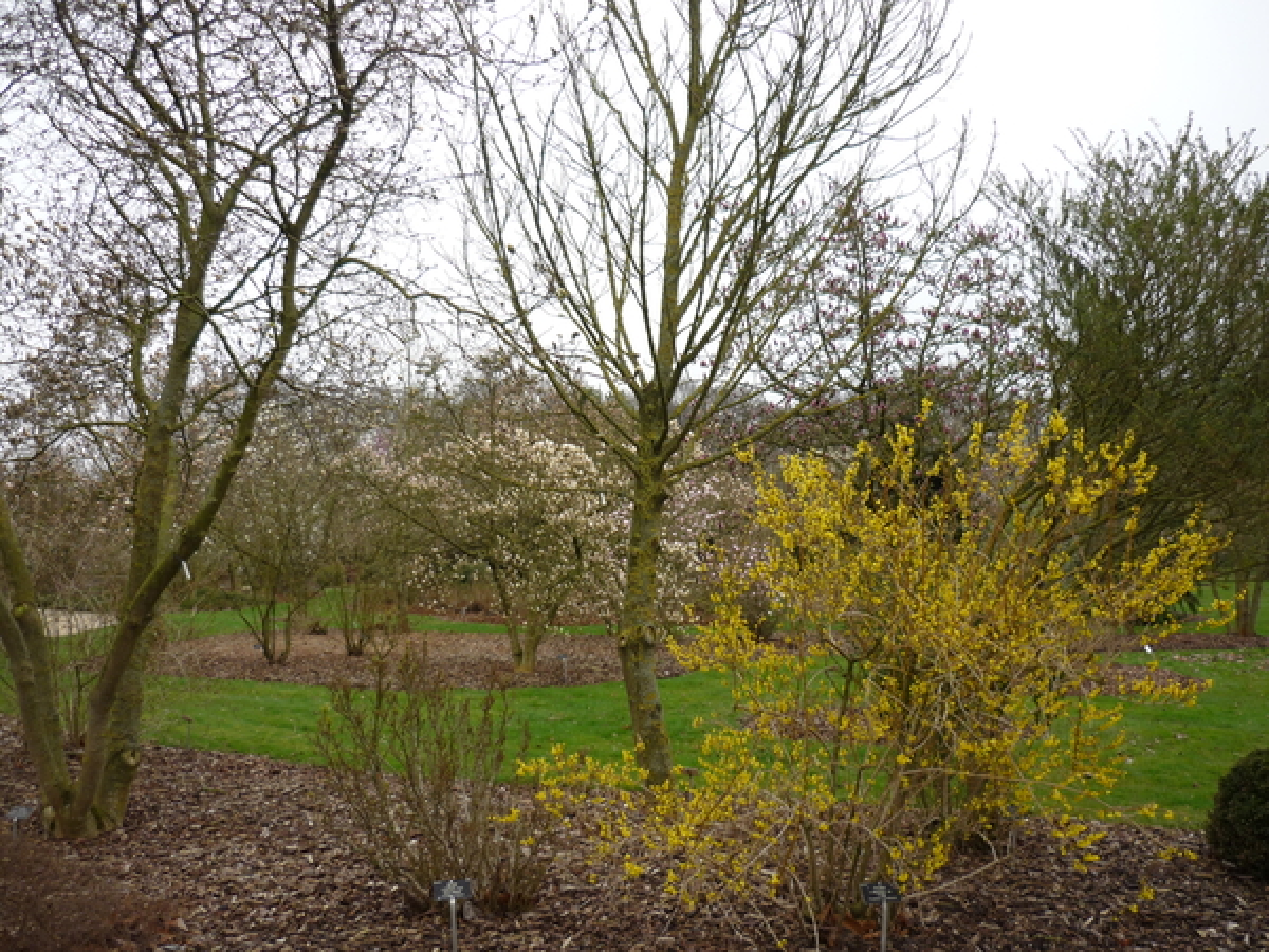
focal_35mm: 33
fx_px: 1210
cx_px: 634
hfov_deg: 55.4
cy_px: 476
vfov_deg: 42.9
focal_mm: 5.5
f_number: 2.8
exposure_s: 1/400
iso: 100
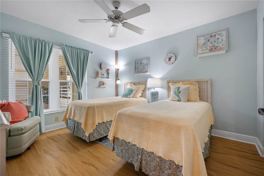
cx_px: 132
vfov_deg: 75.5
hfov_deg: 98.6
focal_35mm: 16
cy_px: 88
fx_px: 114
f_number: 8
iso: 400
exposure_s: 1/10
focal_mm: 15.5
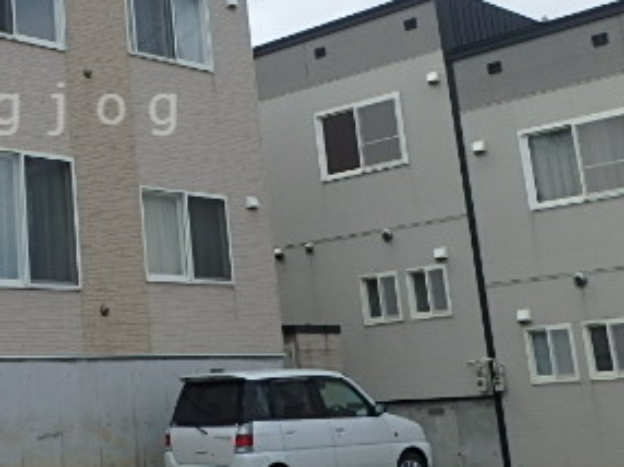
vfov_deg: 22.3
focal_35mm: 65
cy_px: 109
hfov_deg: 28.5
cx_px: 39
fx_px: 1171
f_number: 4.6
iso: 125
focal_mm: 5.2
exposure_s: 1/800
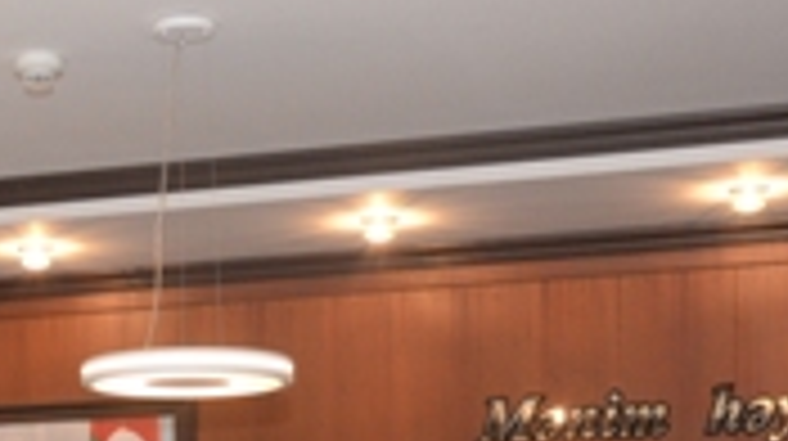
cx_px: 27
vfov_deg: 10.0
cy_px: 781
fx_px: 2400
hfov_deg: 18.2
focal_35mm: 115
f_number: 6.3
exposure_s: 1/125
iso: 2200
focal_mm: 30
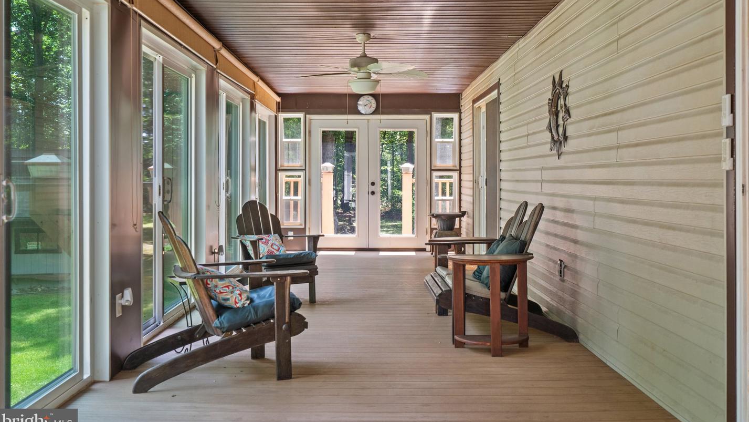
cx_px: 374
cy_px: 183
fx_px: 735
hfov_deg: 54.0
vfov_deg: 32.0
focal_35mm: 37
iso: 500
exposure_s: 1/13
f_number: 8
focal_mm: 35
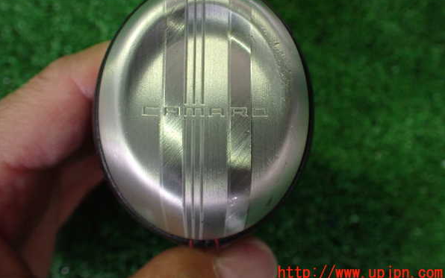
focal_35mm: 32
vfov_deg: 39.3
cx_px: 222
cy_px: 115
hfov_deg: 59.6
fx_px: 388
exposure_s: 1/80
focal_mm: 5.4
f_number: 2.3
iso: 800
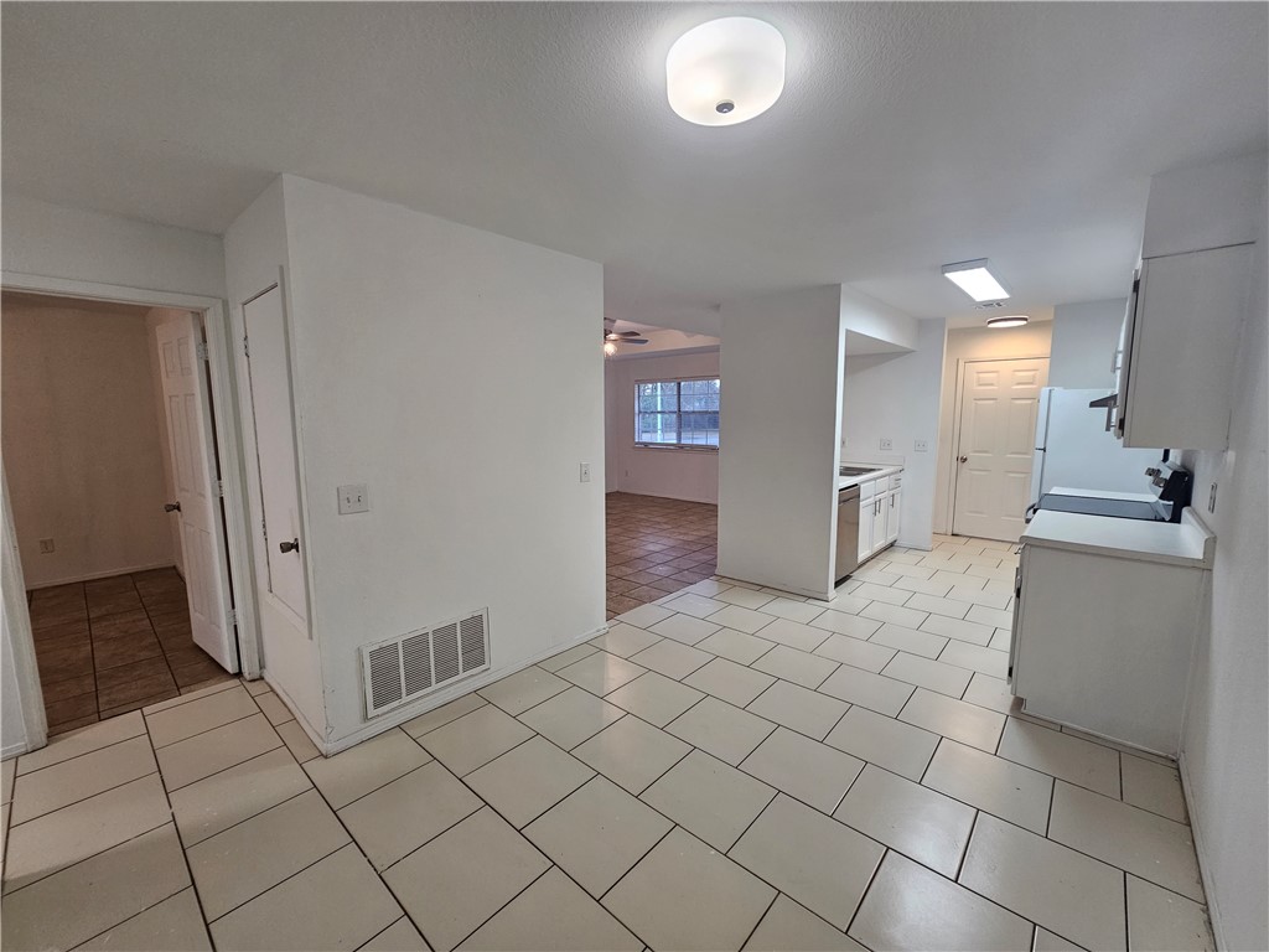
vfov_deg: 89.9
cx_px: 634
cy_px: 476
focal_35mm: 13
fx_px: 477
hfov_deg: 106.2
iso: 125
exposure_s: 1/60
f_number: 2.2
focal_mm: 2.2
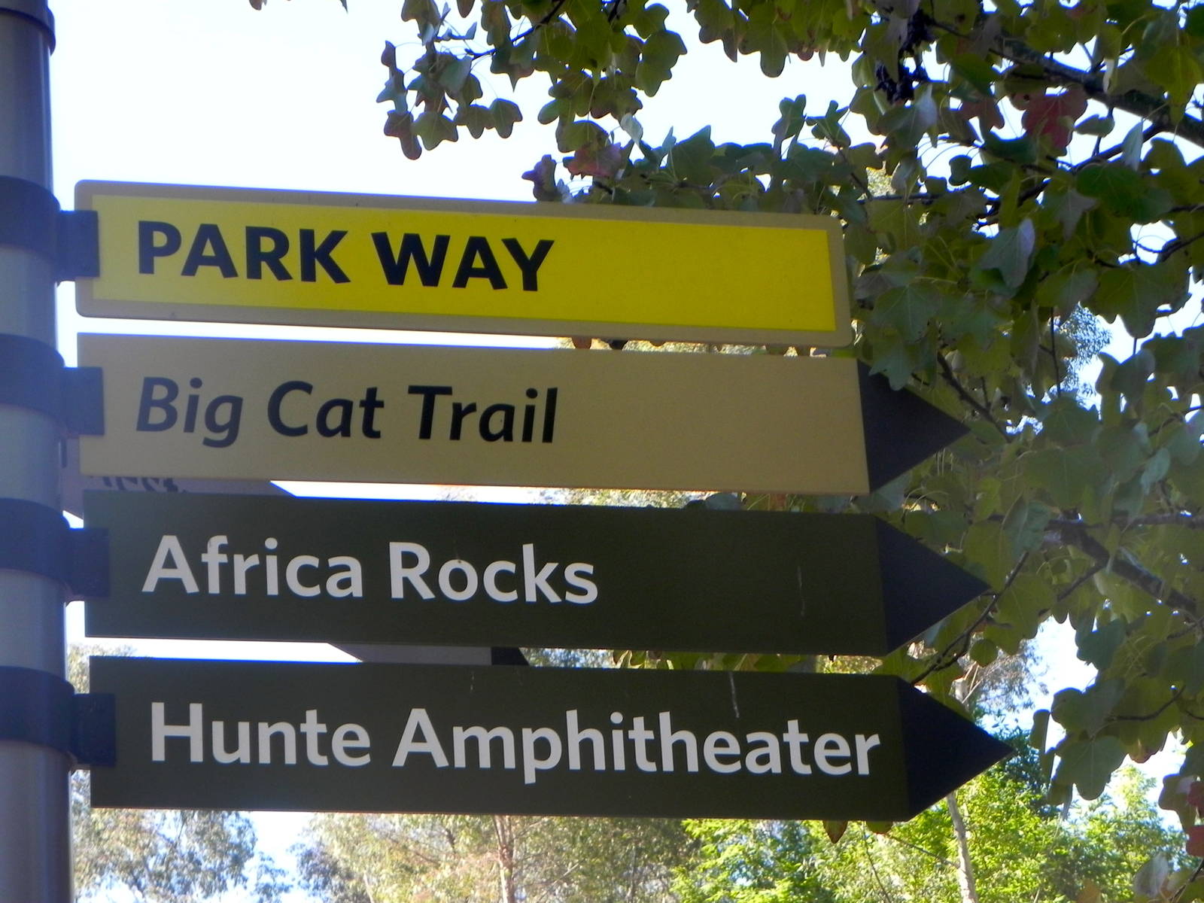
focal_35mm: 117
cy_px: 452
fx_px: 4069
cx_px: 602
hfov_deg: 16.8
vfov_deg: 12.7
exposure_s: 1/150
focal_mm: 20.8
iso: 160
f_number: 4
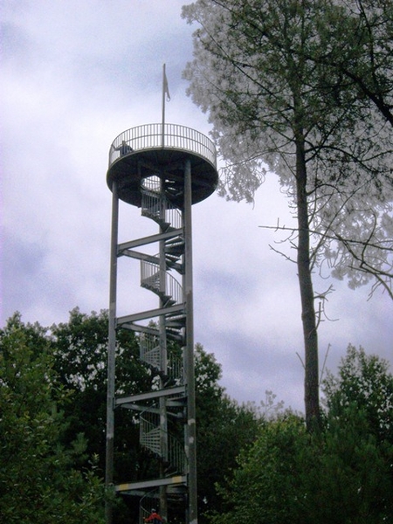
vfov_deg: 31.2
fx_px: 939
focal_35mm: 62
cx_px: 196
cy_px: 262
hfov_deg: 23.7
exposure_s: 1/320
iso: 200
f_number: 12.6
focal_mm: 11
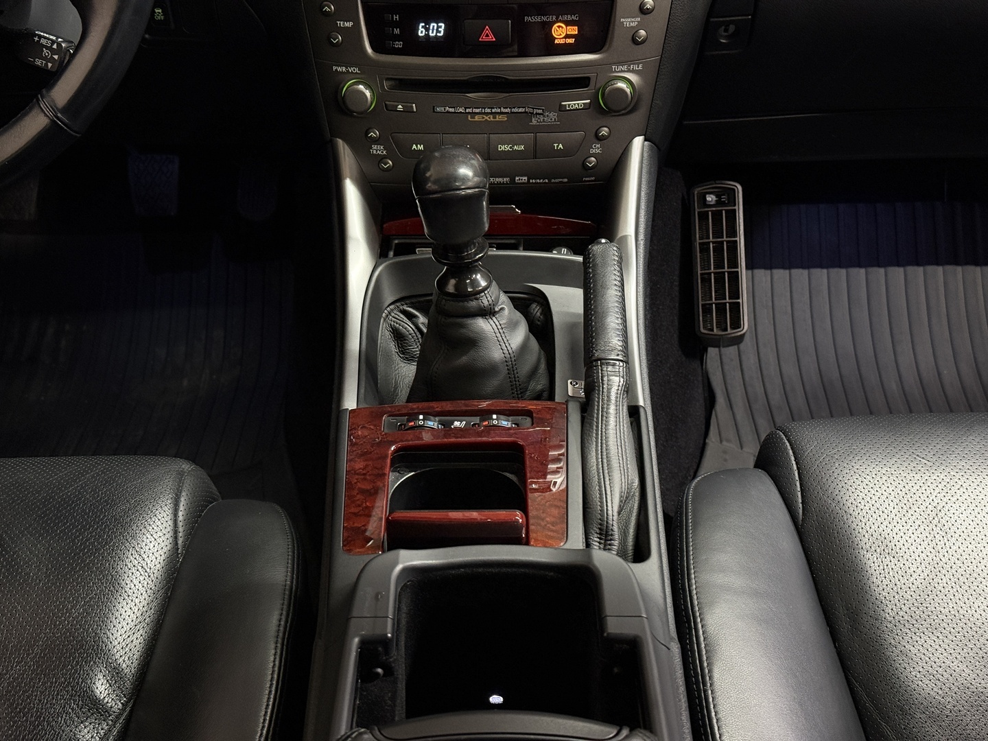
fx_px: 1370
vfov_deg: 30.3
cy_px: 370
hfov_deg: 39.7
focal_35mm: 48
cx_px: 494
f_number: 1.78
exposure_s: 1/40
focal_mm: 6.76
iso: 320
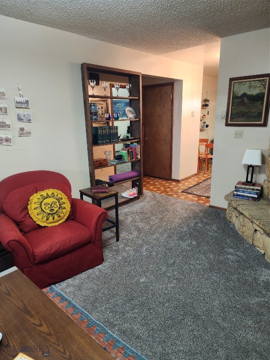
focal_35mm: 23
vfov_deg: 73.9
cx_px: 135
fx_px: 239
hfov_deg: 58.9
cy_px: 180
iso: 400
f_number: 1.8
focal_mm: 6.4
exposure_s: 1/30
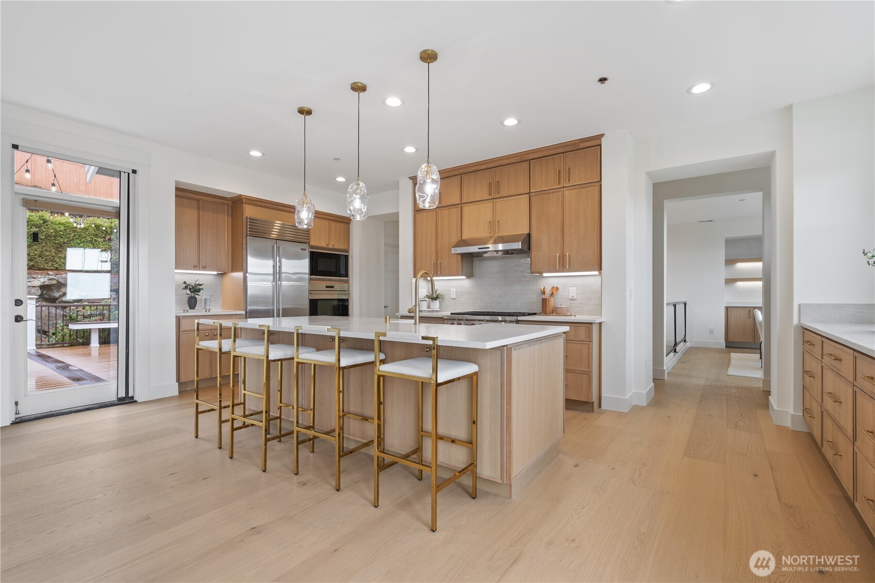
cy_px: 292
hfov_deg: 96.7
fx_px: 389
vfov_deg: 73.7
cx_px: 438
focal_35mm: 16
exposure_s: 1
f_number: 11
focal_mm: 16
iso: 100
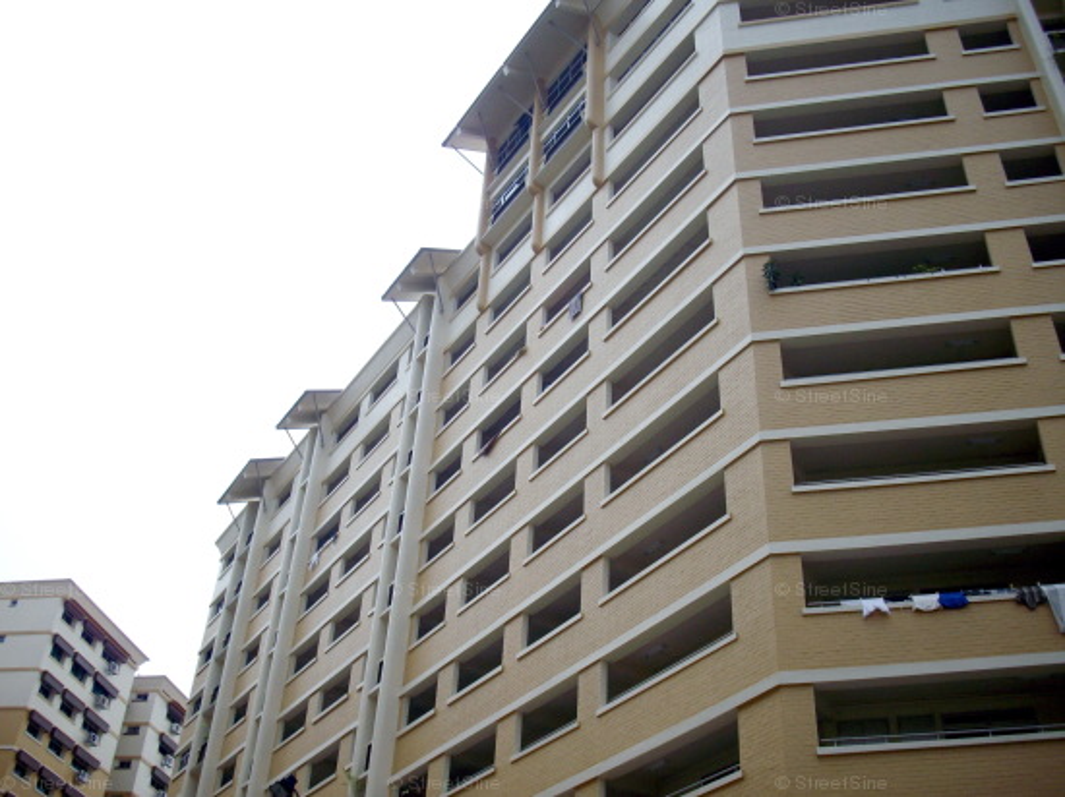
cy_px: 398
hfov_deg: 50.2
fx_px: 1138
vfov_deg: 38.6
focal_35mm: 37
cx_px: 532
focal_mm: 6.2
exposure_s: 1/500
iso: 80
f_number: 5.6
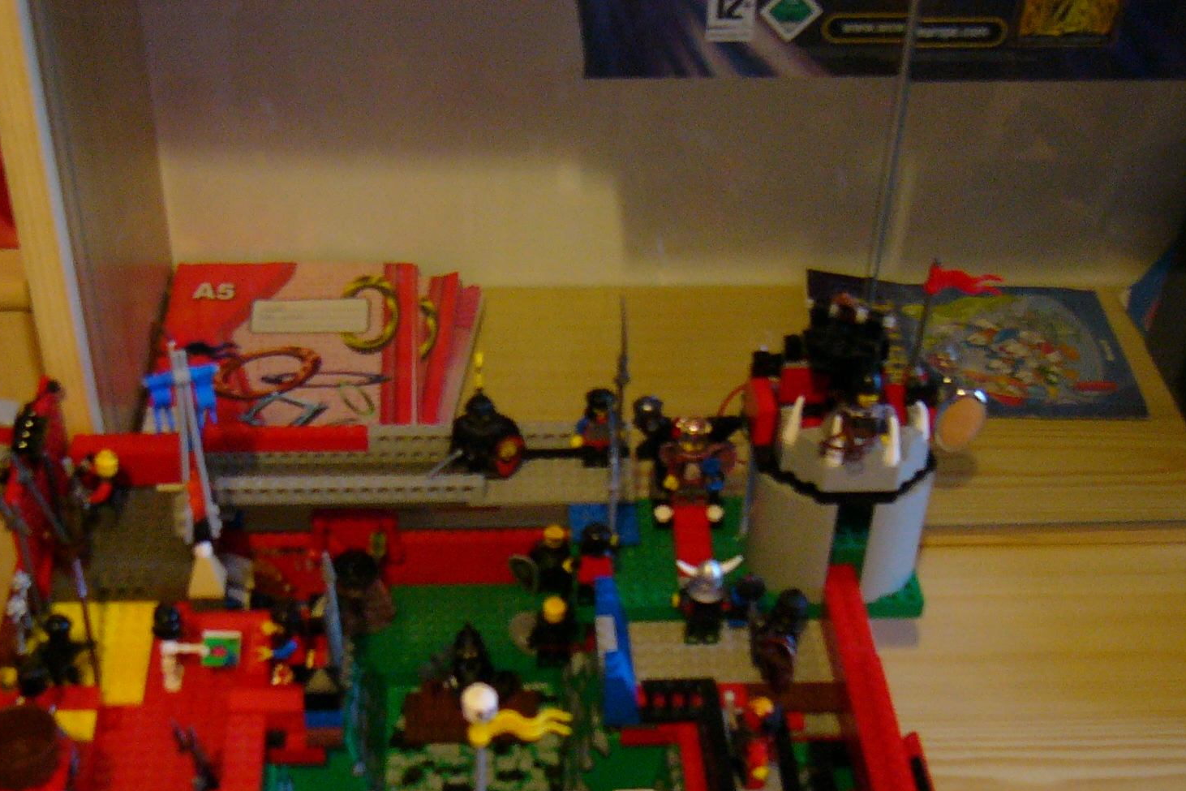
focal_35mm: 51
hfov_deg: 38.7
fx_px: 1680
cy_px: 597
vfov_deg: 26.1
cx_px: 483
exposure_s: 1/8
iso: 200
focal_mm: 5.8
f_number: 2.8
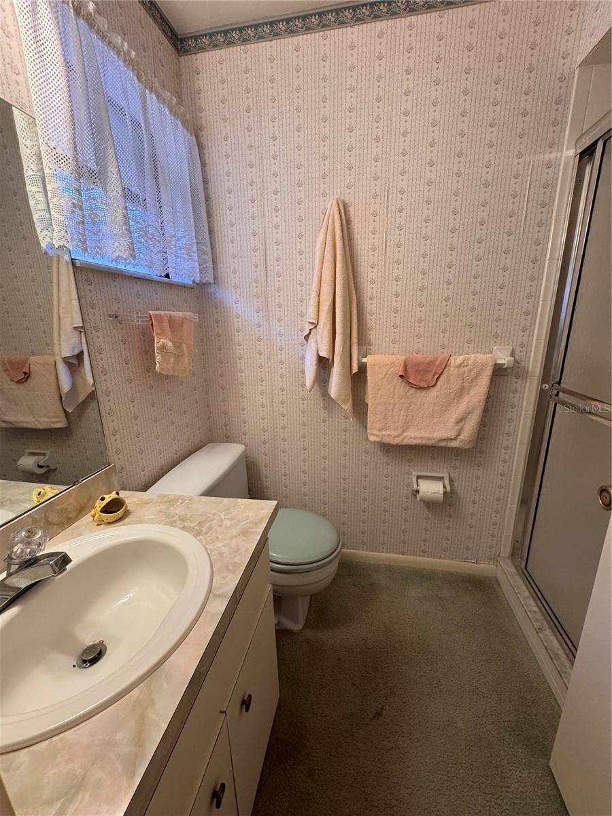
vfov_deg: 102.1
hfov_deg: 85.7
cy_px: 408
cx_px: 306
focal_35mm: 14
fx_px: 330
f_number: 2.2
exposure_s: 1/60
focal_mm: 2.22
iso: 250
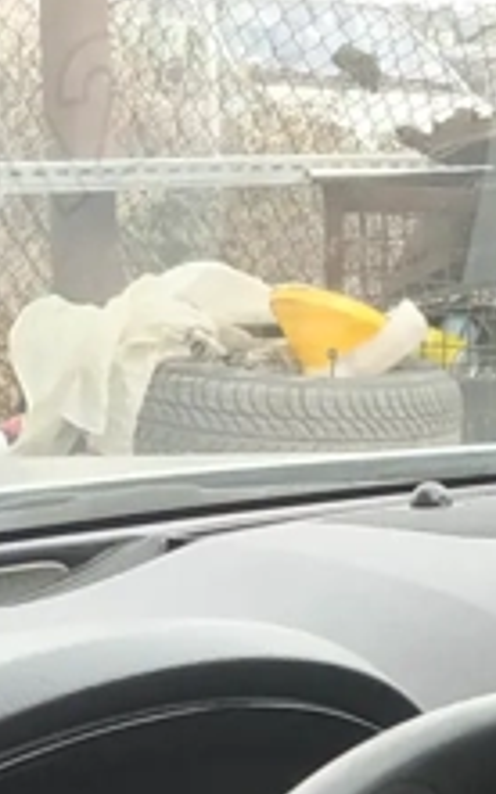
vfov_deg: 16.7
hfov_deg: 11.3
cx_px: 485
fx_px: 2489
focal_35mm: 115
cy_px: 1128
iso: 250
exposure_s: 1/132
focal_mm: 3.94
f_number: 1.9
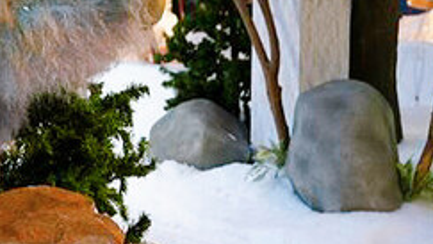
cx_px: 57
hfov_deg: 23.6
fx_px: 1011
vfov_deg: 13.7
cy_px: 30
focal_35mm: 88
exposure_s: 1/30
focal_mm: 24
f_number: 4
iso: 800
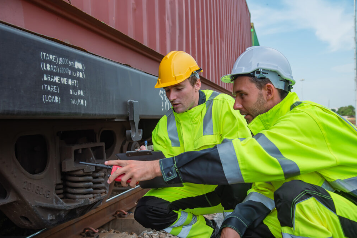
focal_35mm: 41
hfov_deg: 47.4
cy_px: 122
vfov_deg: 32.6
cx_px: 178
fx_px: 406
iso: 500
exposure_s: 1/320
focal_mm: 40
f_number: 5.6
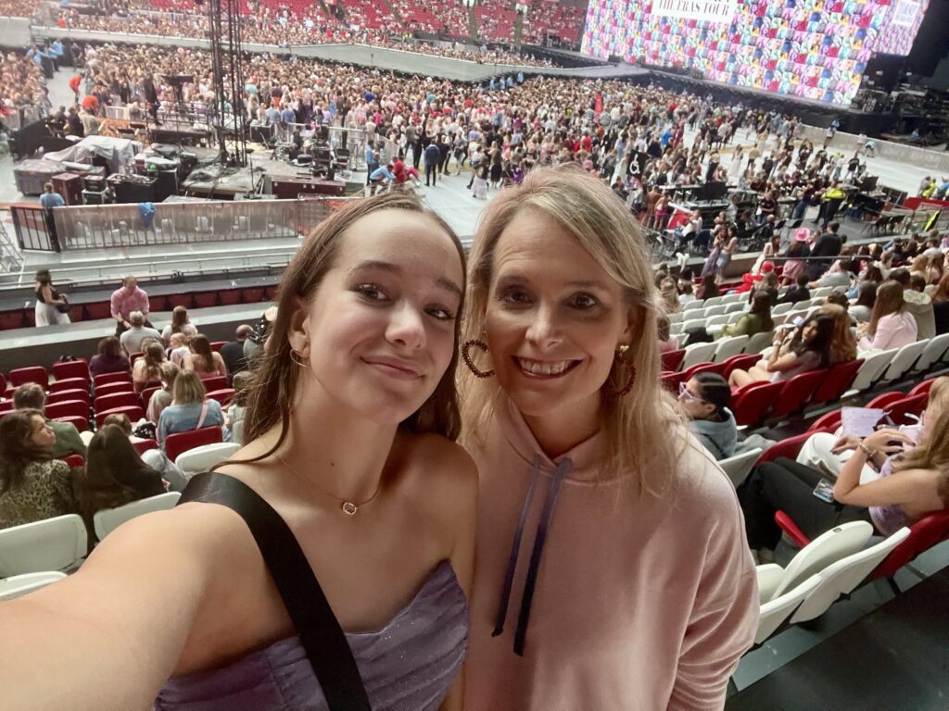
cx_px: 474
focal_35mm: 23
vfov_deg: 58.9
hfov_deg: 73.9
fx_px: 631
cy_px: 356
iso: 250
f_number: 2.2
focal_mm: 2.71
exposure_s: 1/60
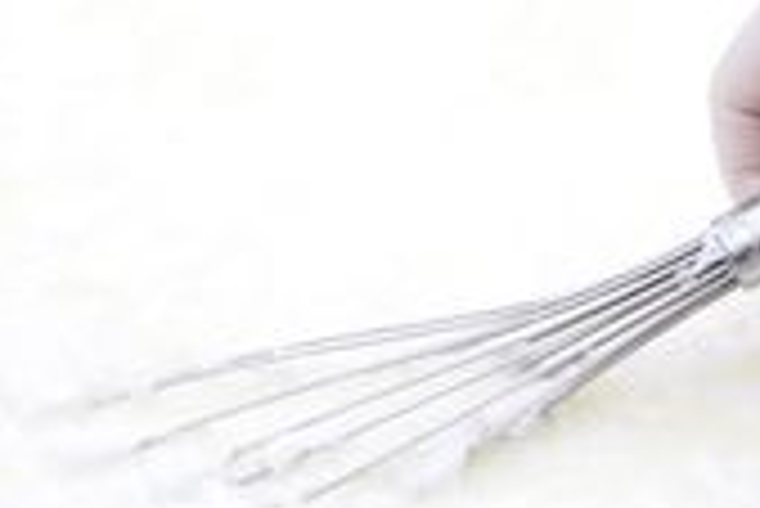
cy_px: 200
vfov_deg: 13.4
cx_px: 418
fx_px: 2155
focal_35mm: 102
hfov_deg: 20.0
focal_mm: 18
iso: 500
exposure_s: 1/500
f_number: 11
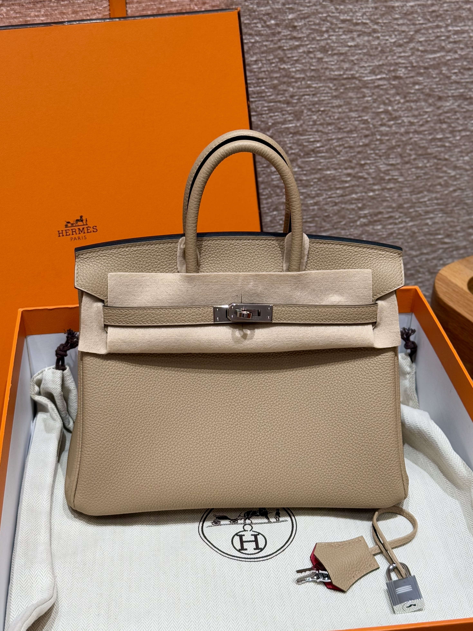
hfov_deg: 30.3
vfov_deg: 39.7
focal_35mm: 48
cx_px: 236
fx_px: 875
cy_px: 316
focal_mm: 6.76
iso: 80
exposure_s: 1/100
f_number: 1.78
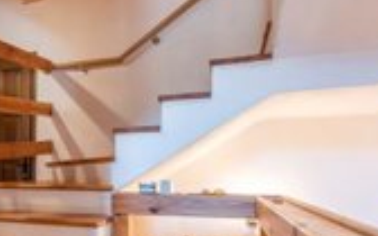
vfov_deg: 36.5
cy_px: 173
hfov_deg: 54.7
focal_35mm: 34
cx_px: 106
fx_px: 350
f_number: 4
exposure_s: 1/3
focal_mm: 14
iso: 100
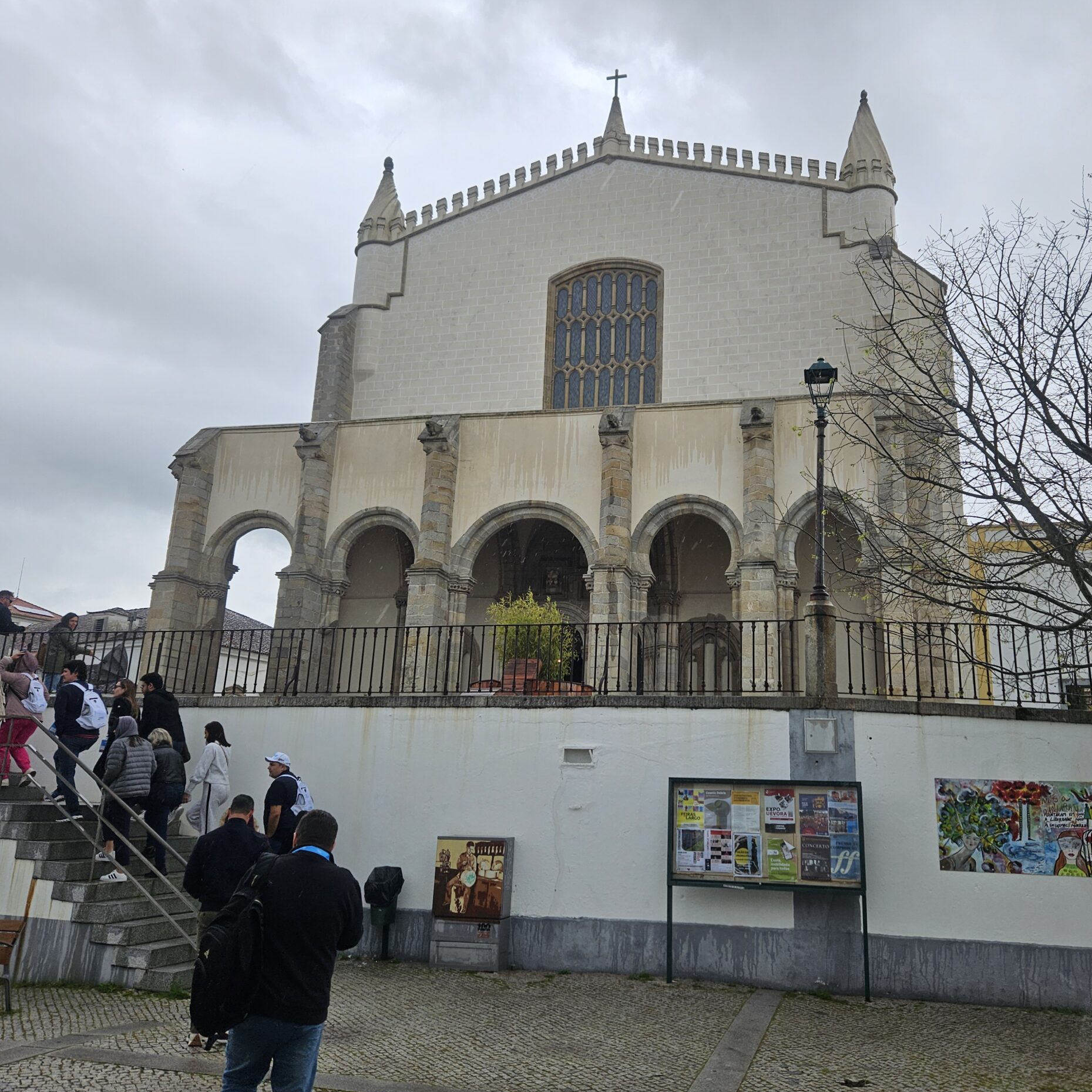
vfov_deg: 57.3
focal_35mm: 28
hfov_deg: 57.1
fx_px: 999
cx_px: 620
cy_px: 535
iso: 25
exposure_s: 1/433
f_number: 1.8
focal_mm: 5.4
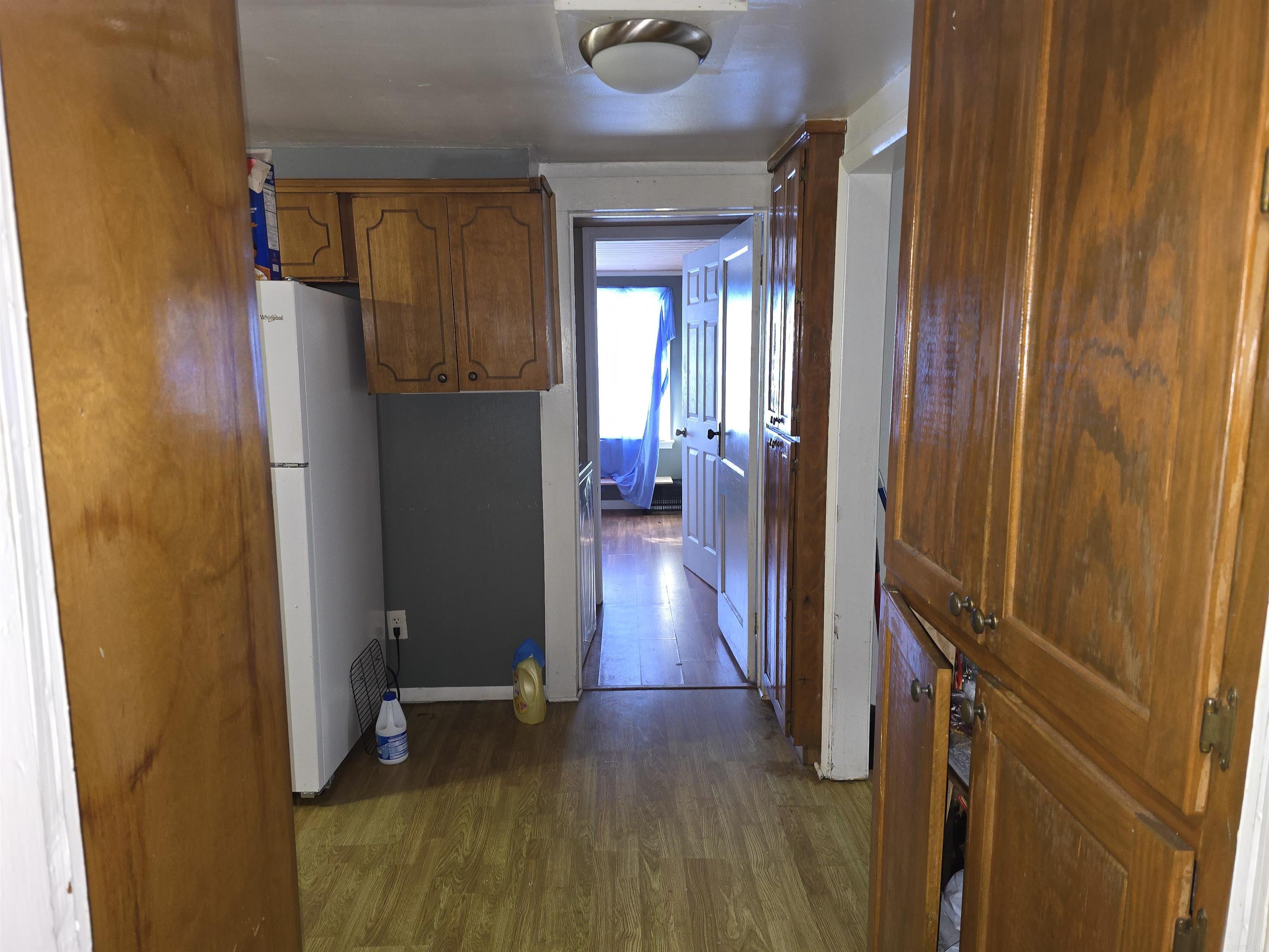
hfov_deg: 73.9
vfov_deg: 58.9
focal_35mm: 23
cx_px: 634
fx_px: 843
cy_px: 476
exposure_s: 1/17.2
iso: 160
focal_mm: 6.3
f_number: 1.7
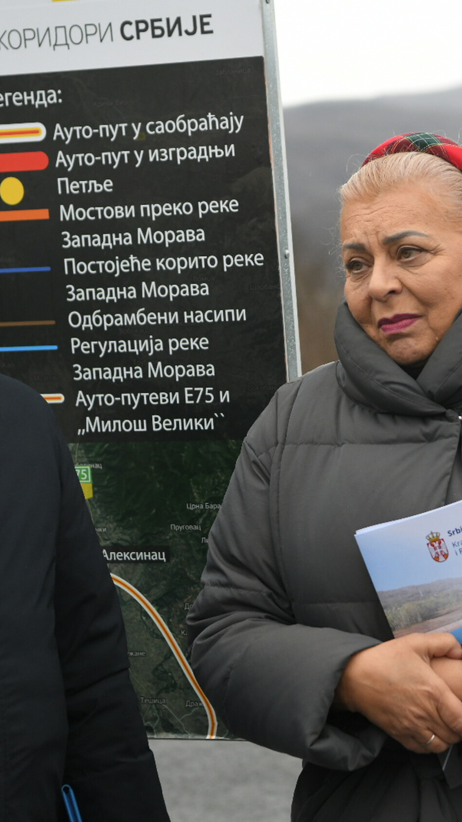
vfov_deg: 19.3
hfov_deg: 10.8
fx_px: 2418
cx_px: 420
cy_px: 411
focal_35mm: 111
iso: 1000
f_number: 4
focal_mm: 70
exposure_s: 1/500
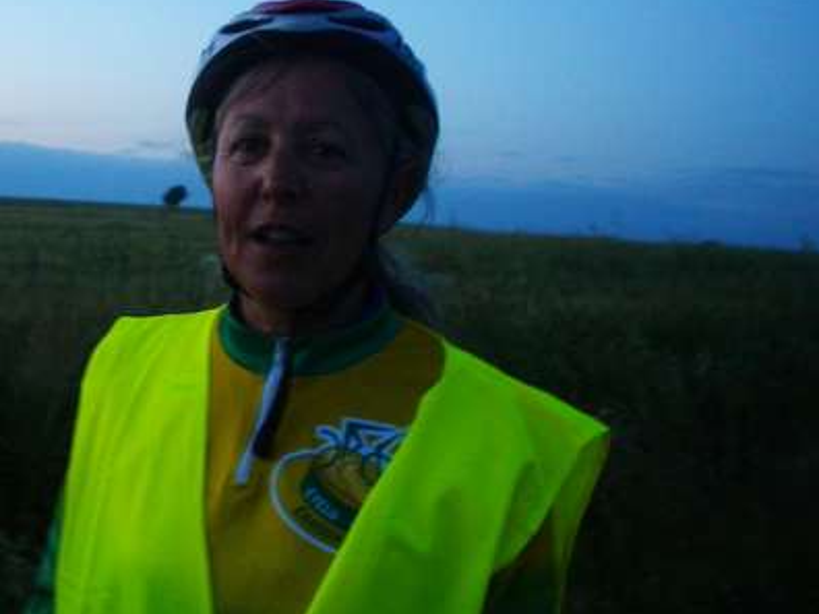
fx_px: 1254
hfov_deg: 35.5
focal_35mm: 53
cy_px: 256
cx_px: 221
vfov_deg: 27.5
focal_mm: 5.8
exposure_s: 1/8
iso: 200
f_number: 2.6
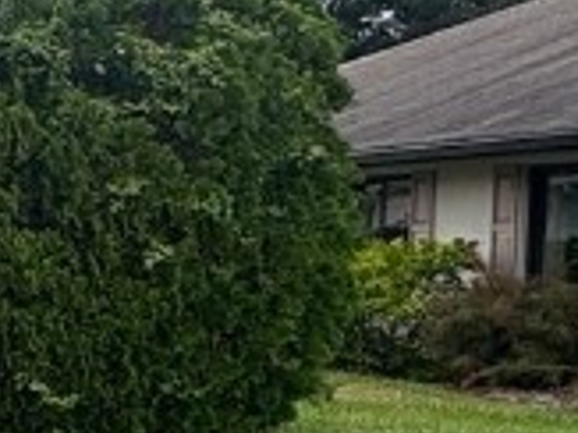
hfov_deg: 15.2
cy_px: 330
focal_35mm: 88
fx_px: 1468
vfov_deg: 16.7
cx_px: -741
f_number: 2.2
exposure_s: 1/840
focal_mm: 2.22
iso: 64
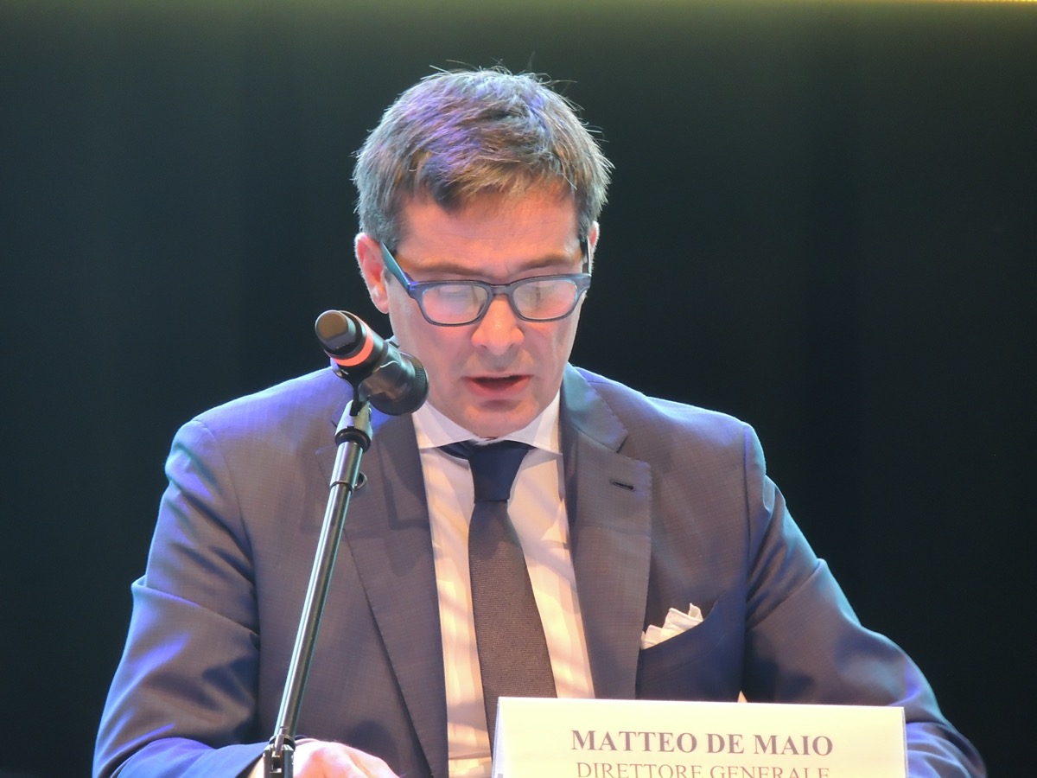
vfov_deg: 2.5
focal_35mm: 600
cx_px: 518
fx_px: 17974
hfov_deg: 3.3
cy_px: 389
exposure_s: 1/15
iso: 900
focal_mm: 107
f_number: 4.9
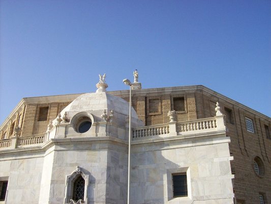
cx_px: 136
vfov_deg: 39.7
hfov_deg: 51.3
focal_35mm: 36
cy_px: 102
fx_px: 282
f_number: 4.8
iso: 80
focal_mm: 6
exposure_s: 1/595
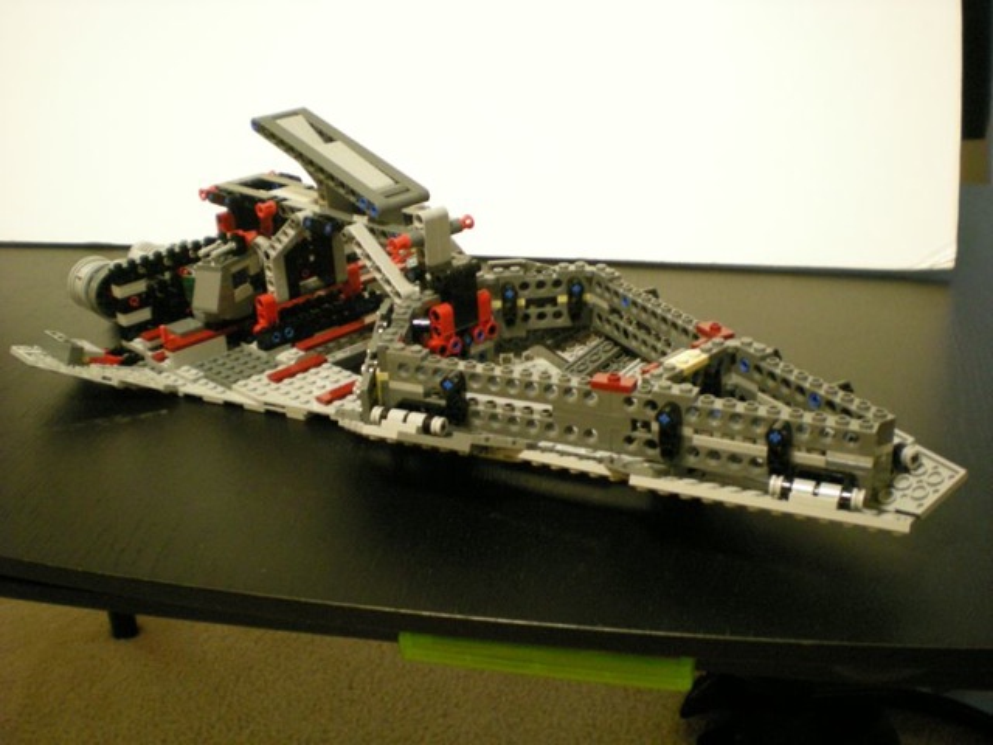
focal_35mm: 38
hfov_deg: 49.0
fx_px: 1090
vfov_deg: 37.7
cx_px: 496
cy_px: 372
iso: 381
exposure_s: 1/8
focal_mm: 6.3
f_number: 3.1
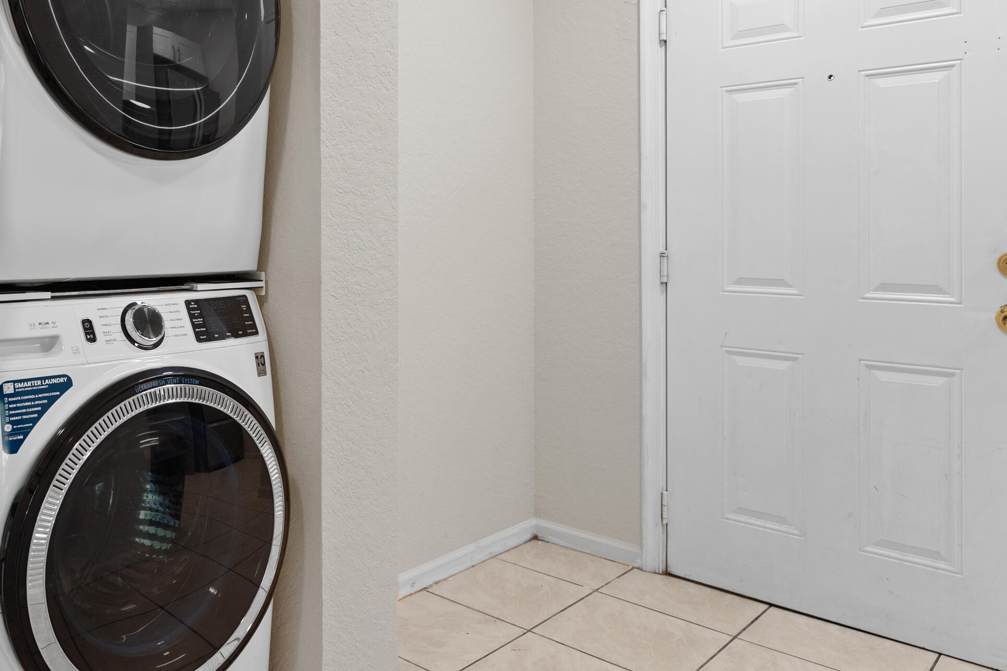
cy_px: 257
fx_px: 818
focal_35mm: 29
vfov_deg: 44.3
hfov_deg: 59.8
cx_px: 248
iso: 100
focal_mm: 18.8
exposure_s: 1/5
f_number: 4
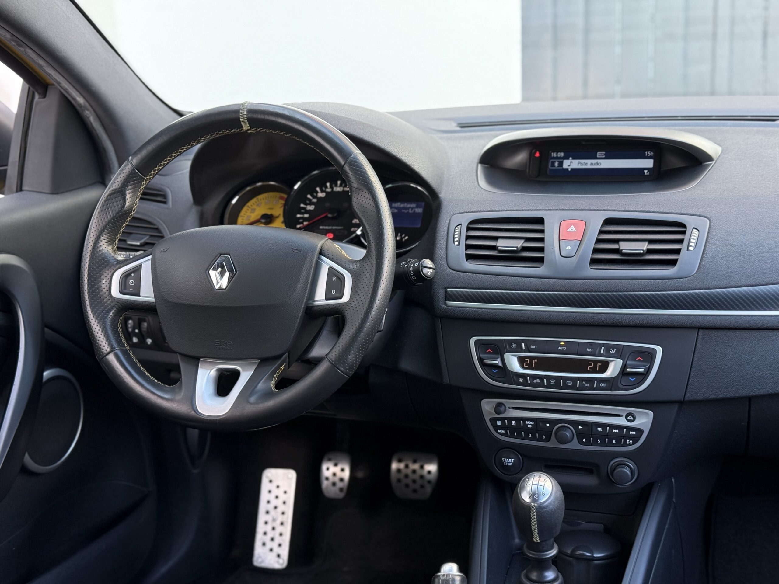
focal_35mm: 48
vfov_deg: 30.3
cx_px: 390
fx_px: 1080
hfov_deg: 39.7
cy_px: 292
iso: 160
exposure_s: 1/87
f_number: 1.78
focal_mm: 6.76
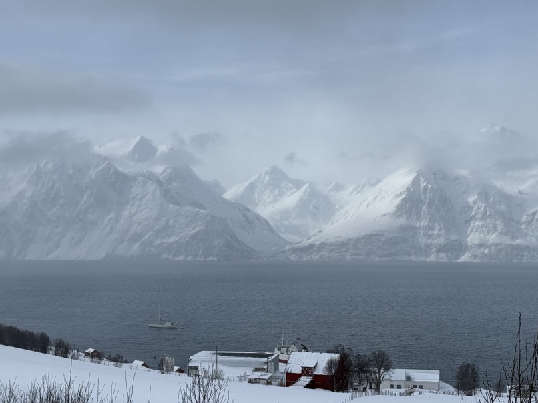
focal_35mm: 61
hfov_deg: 31.7
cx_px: 272
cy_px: 230
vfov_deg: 24.0
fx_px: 948
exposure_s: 1/7874
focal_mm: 6.76
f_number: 1.78
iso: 64
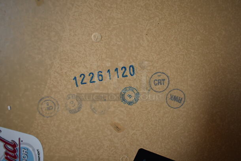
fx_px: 181
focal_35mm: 27
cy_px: 80
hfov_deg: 67.3
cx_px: 120
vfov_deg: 48.0
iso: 100
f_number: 3.5
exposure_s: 1/40
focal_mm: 18
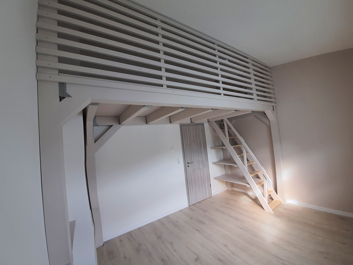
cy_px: 132
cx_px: 176
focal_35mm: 13
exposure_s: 1/50
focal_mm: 1.74
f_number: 2.2
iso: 80
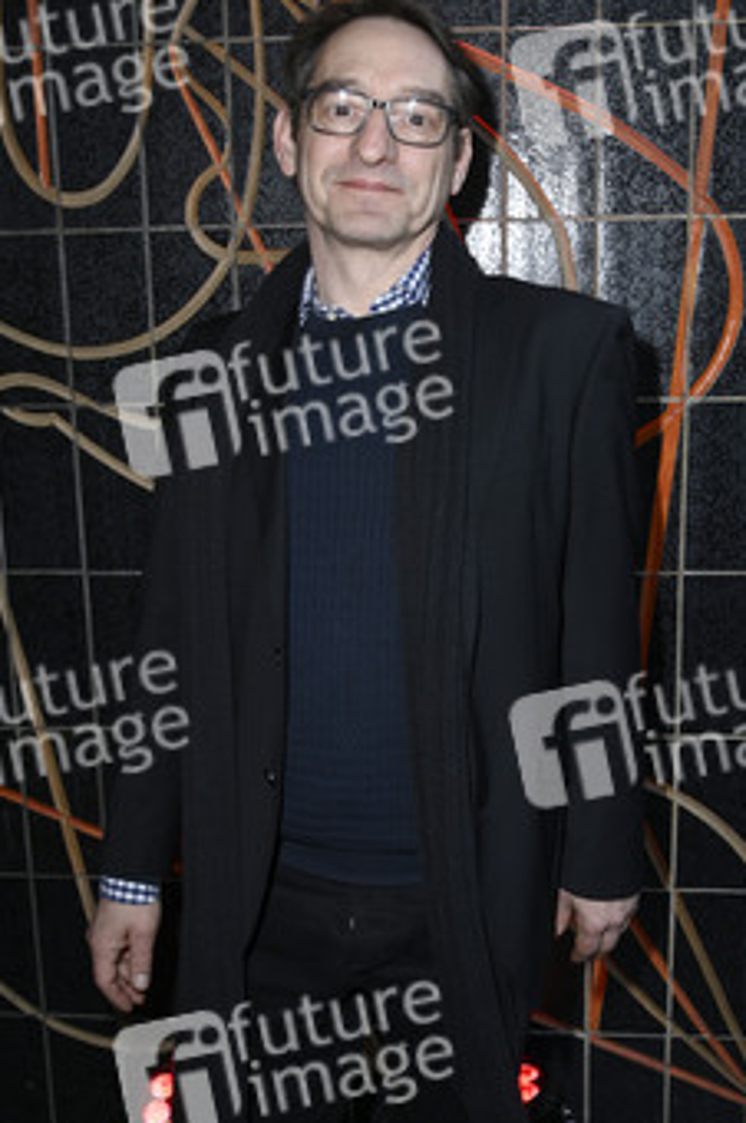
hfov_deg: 33.3
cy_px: 565
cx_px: 380
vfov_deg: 48.5
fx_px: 1246
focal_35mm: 40
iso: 400
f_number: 5.6
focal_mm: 34
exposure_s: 1/250
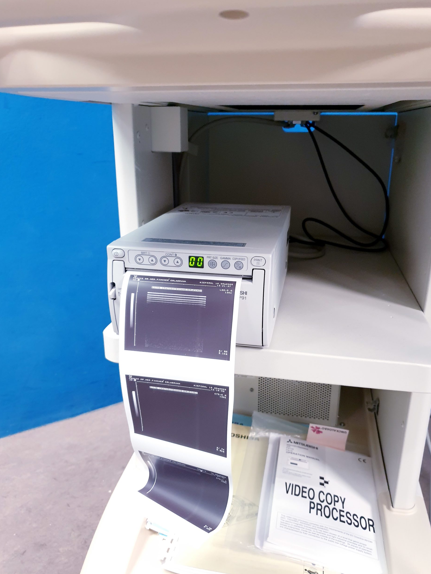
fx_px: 448
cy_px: 289
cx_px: 219
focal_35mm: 27
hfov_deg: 51.4
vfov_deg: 65.3
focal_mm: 4.3
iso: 200
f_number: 1.5
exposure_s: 1/50
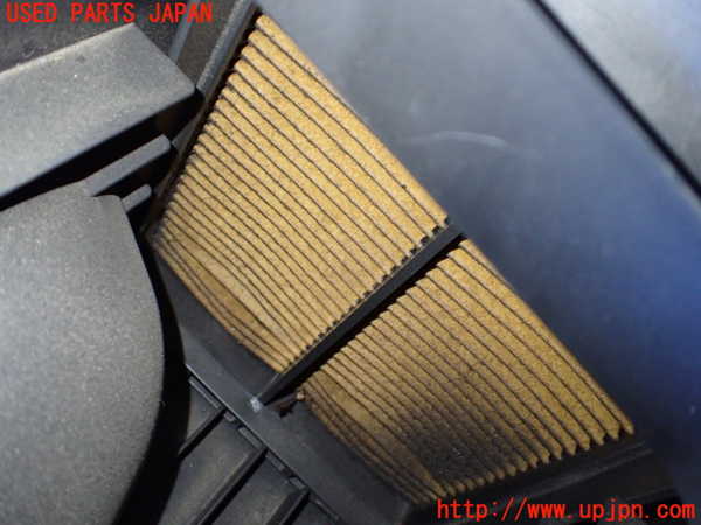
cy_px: 262
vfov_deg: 46.8
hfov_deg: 60.0
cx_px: 350
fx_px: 608
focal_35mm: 30
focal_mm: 5.4
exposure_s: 1/40
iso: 800
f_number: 2.3
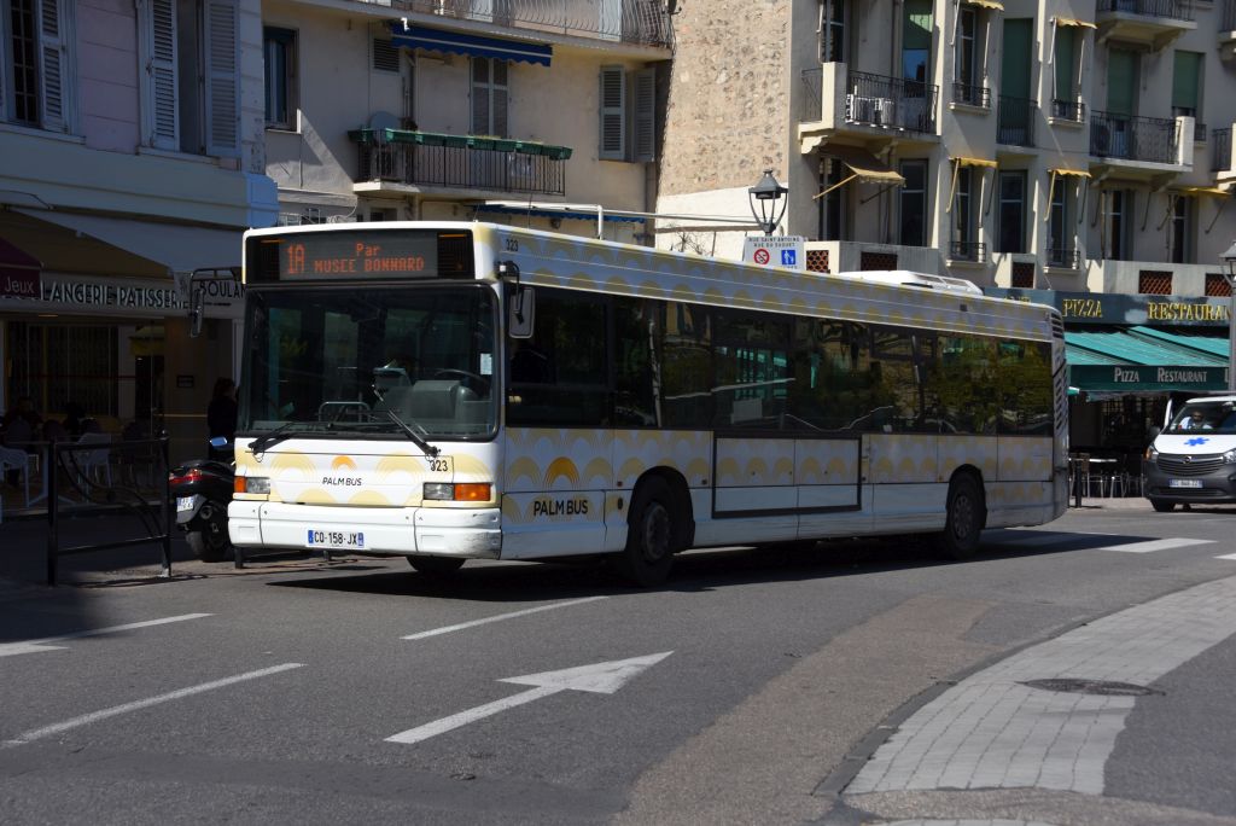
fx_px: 2233
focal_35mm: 65
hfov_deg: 30.9
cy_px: 413
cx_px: 618
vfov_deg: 20.9
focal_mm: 65
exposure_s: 1/640
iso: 100
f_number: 6.3
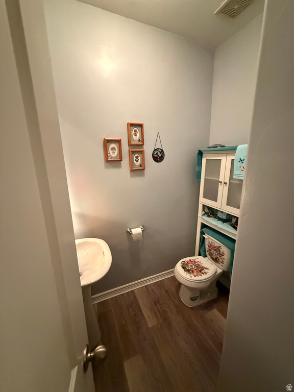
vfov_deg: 102.1
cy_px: 196
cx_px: 147
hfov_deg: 85.7
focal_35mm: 14
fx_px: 159
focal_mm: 2.22
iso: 1250
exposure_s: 1/60
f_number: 2.2
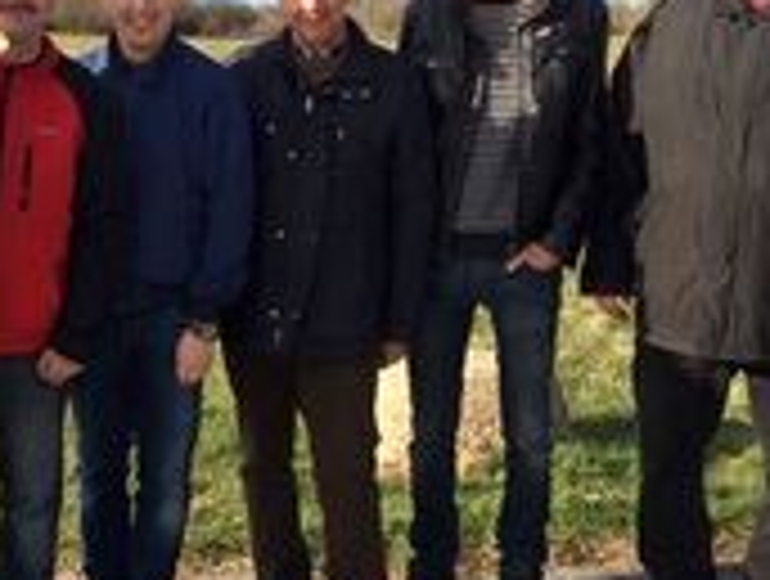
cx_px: 104
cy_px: 238
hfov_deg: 26.9
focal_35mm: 70
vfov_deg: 21.1
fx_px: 1560
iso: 32
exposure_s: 1/1001
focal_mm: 4.12
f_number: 2.2
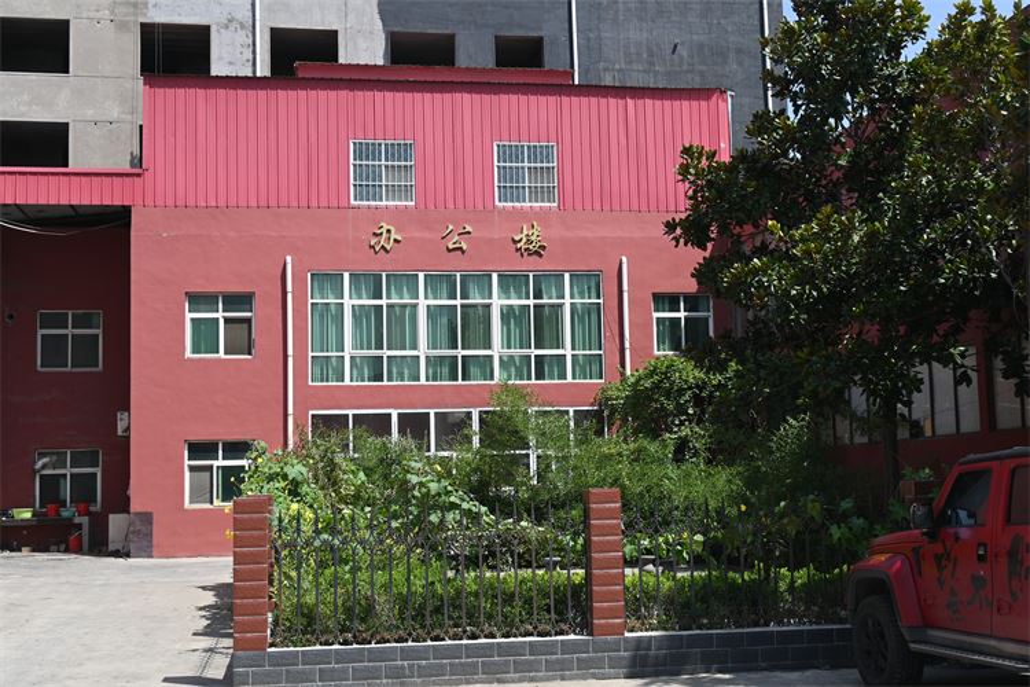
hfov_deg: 43.0
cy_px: 344
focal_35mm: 46
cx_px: 515
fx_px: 1309
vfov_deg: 29.4
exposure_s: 1/320
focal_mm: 30.5
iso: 100
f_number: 6.3
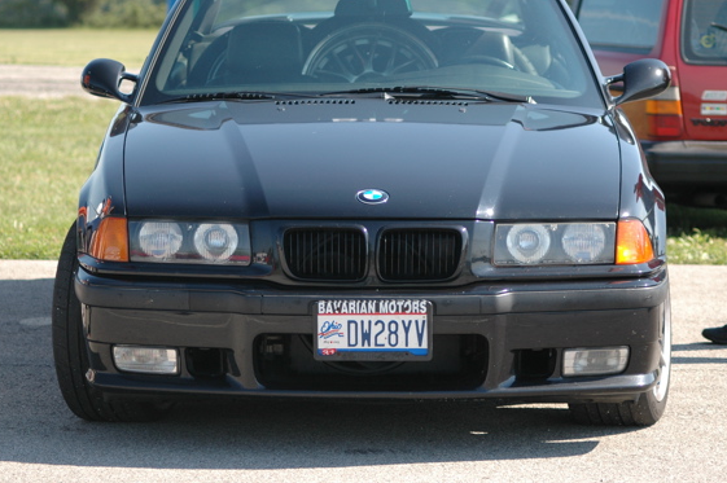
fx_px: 3280
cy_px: 209
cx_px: 375
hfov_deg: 12.6
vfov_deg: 8.4
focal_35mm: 163
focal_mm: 95
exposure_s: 1/800
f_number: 4
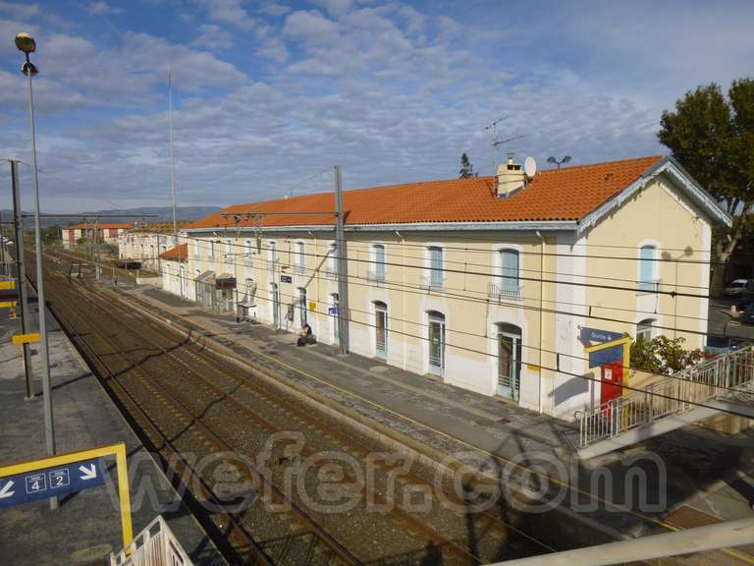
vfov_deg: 54.9
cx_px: 377
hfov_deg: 69.4
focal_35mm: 25
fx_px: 545
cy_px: 283
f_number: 9
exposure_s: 1/320
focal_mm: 4.5
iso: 100
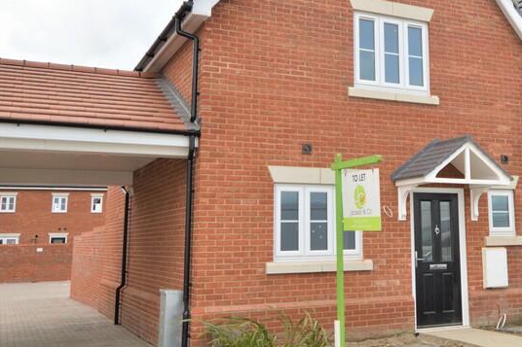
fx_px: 623
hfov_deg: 44.4
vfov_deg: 30.9
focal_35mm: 43
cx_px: 371
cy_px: 111
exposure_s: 1/200
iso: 100
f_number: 8
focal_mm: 15
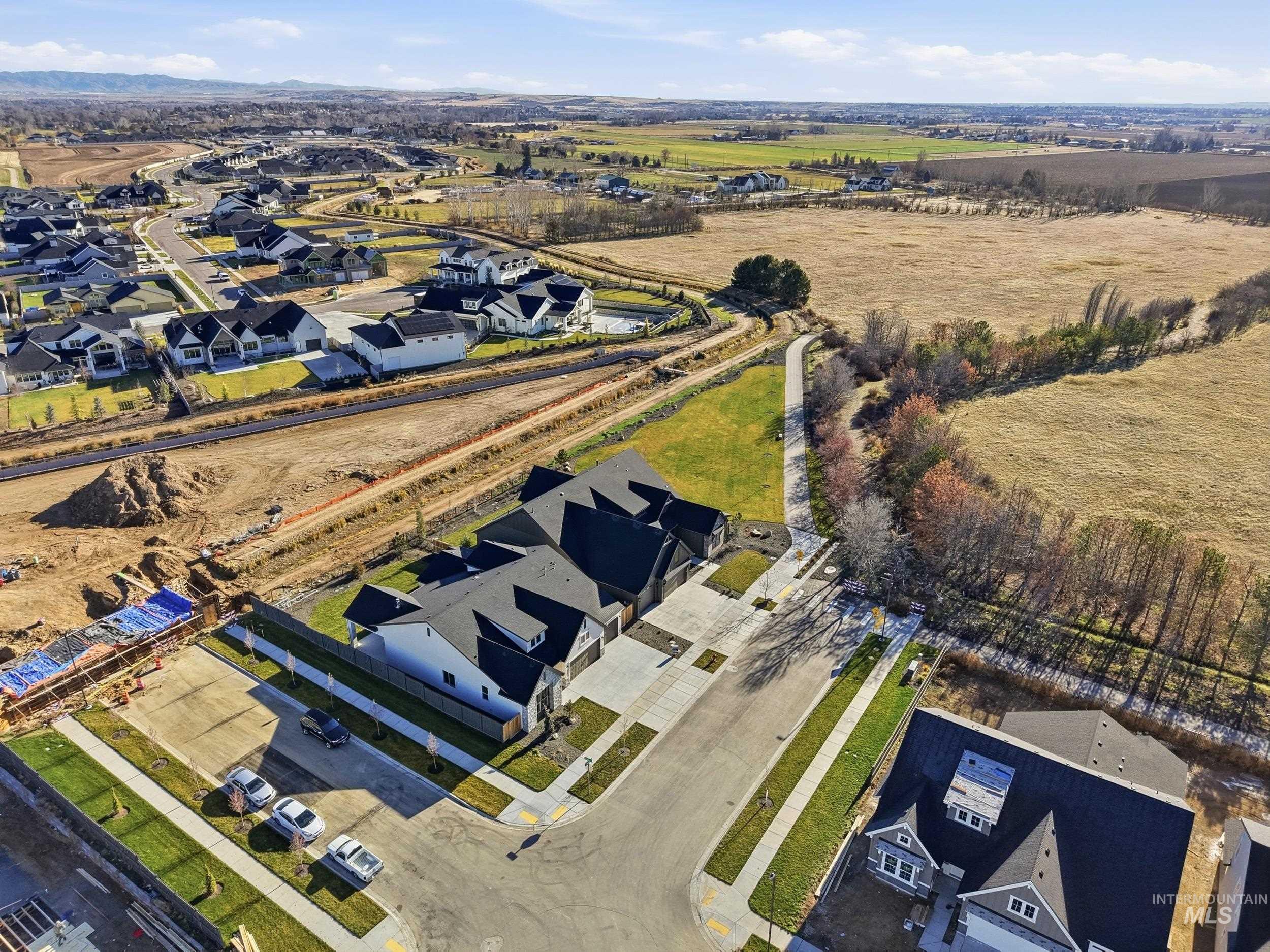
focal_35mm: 24
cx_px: 635
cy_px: 476
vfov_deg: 56.8
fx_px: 881
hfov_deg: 71.6
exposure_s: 1/8000
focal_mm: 8.7
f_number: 1.8
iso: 360
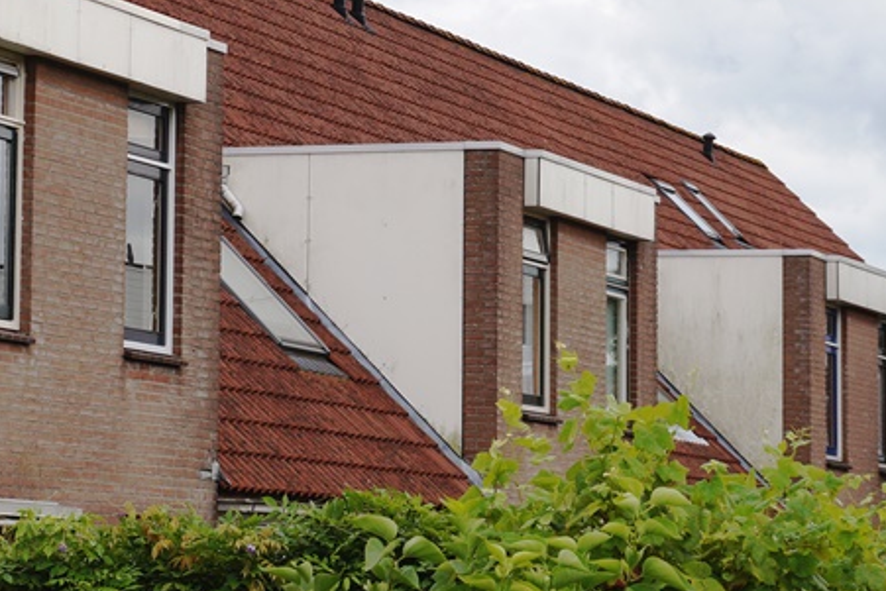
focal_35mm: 153
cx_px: -75
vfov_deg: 8.9
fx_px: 3770
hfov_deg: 13.2
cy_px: 115
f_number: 9
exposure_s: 1/160
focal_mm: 45
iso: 100
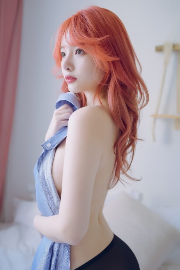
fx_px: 262
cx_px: 90
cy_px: 135
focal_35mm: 35
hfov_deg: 37.9
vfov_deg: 54.4
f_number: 3.2
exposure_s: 1/160
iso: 400
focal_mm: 35
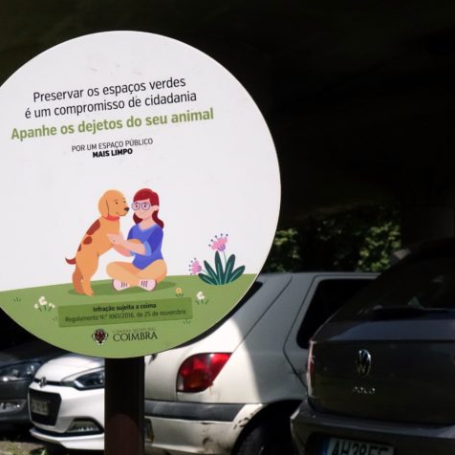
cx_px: 131
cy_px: 228
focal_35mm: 72
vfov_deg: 24.0
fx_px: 1071
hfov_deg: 23.8
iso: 2000
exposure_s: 1/1600
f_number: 5.6
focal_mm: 20.6
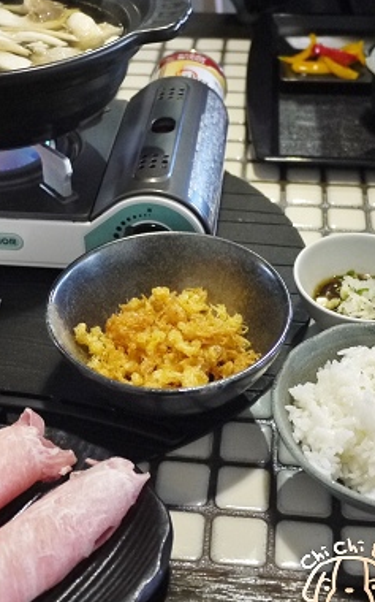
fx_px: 819
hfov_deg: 25.8
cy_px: 279
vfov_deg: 40.3
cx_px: 163
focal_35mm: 50
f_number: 2.5
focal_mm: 14
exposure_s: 1/125
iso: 800
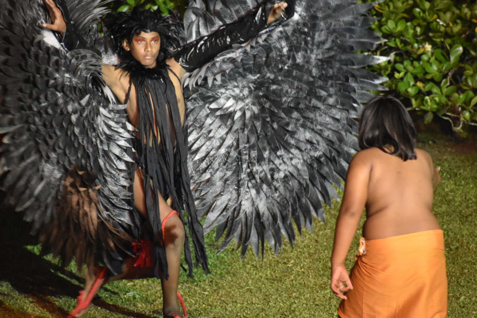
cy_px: 134
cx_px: 232
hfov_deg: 5.9
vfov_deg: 3.9
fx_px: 4633
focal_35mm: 350
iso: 3200
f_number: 5.3
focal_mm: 195
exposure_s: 1/60
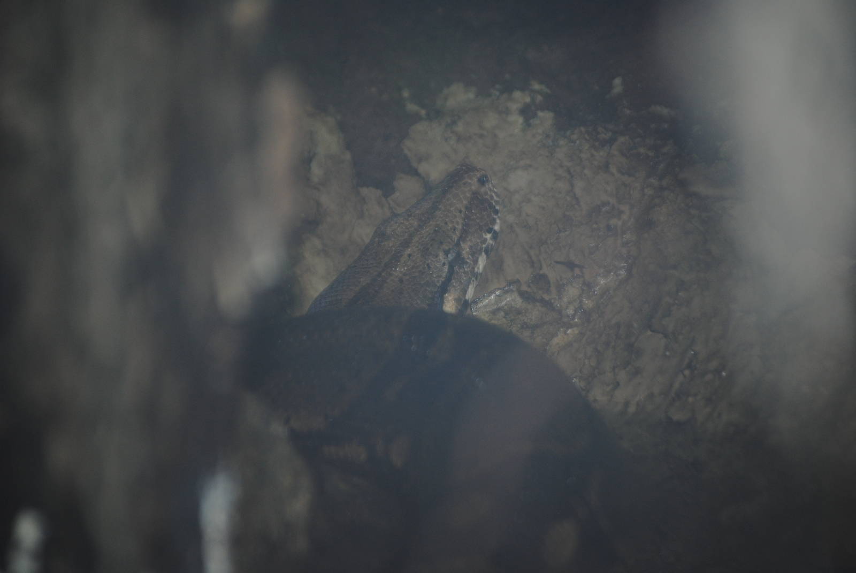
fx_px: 5713
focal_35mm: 240
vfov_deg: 5.7
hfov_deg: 8.6
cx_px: 428
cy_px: 286
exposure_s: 1/60
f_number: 5.3
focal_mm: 160
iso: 200
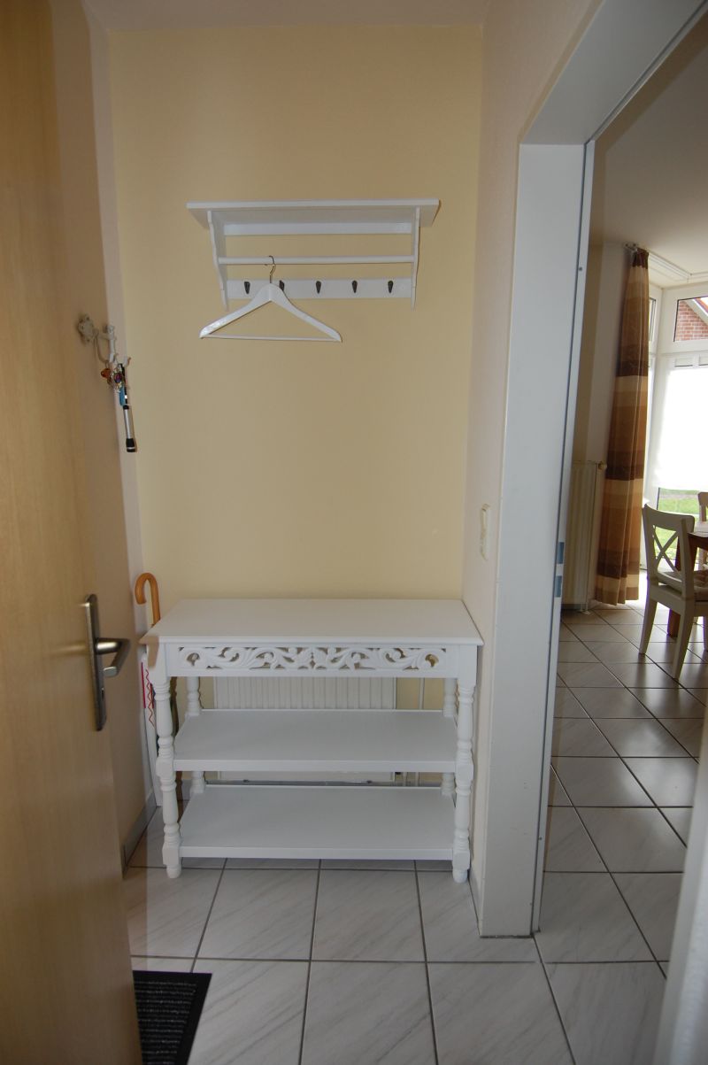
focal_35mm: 18
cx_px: 354
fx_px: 532
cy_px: 532
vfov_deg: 90.0
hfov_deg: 67.3
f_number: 4
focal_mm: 12
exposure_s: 1/60
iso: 400
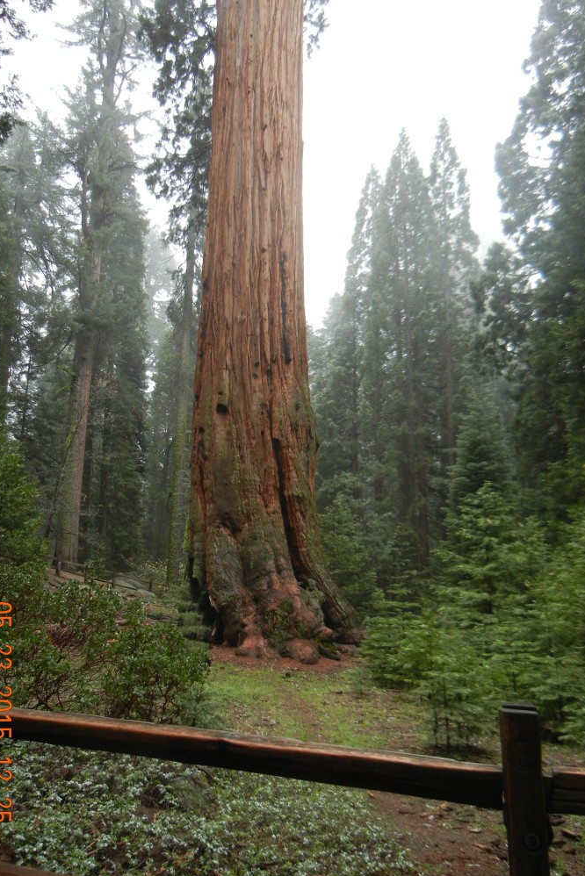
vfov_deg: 58.7
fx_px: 779
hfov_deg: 41.1
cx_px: 268
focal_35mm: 32
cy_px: 428
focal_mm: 5.4
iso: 160
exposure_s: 1/193
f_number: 3.5
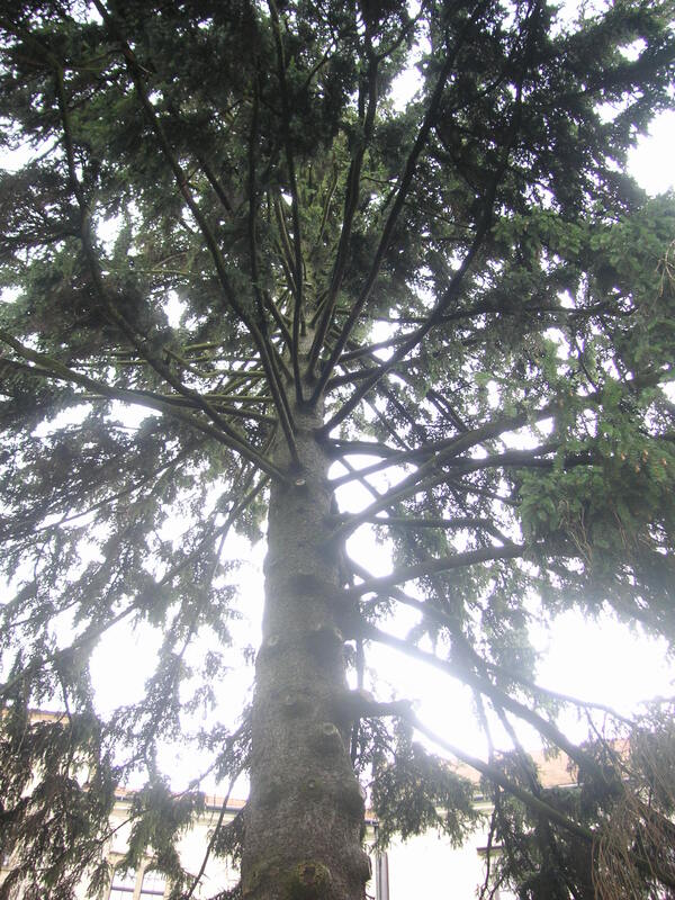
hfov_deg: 38.7
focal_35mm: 37
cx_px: 338
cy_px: 450
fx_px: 962
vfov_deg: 50.1
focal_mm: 6.1
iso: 50
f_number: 2.8
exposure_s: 1/60
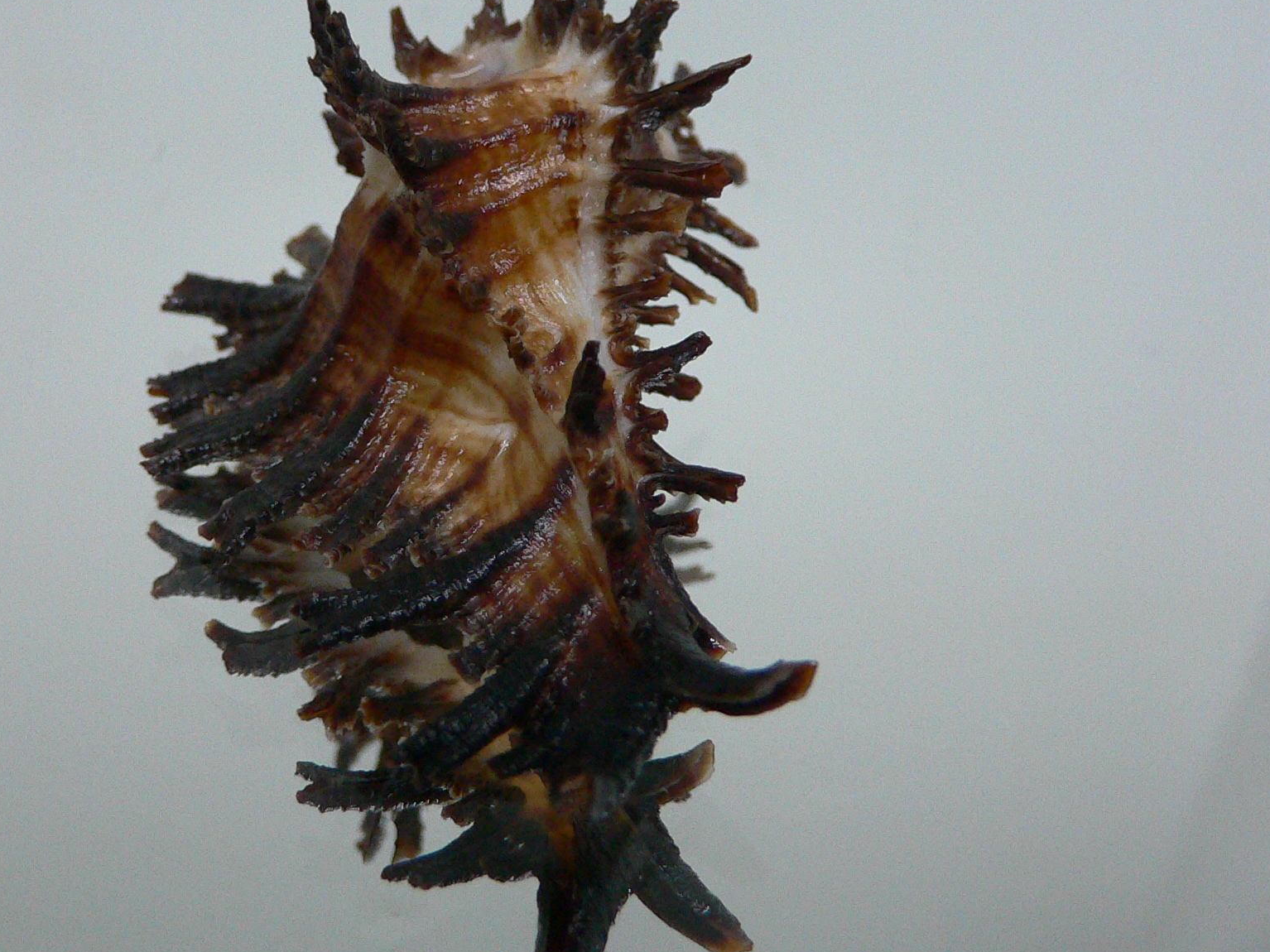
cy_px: 377
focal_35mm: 46
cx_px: 486
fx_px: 1687
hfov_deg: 41.0
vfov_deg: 31.4
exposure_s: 1/50
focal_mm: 4.6
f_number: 2.8
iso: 200
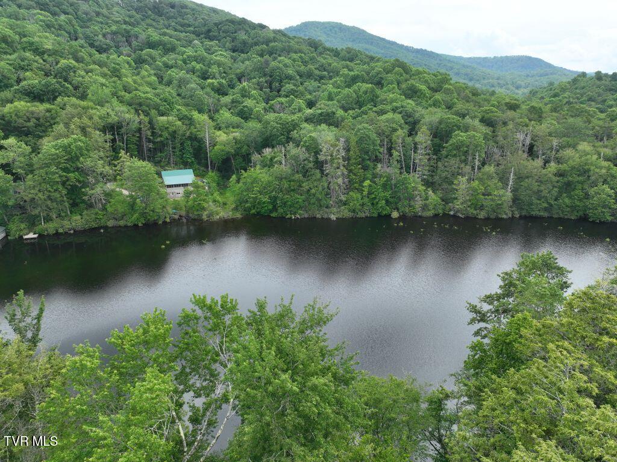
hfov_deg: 71.6
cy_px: 231
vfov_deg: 56.8
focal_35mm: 24
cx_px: 308
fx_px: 428
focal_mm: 12.29
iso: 400
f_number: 2.8
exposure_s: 1/2500
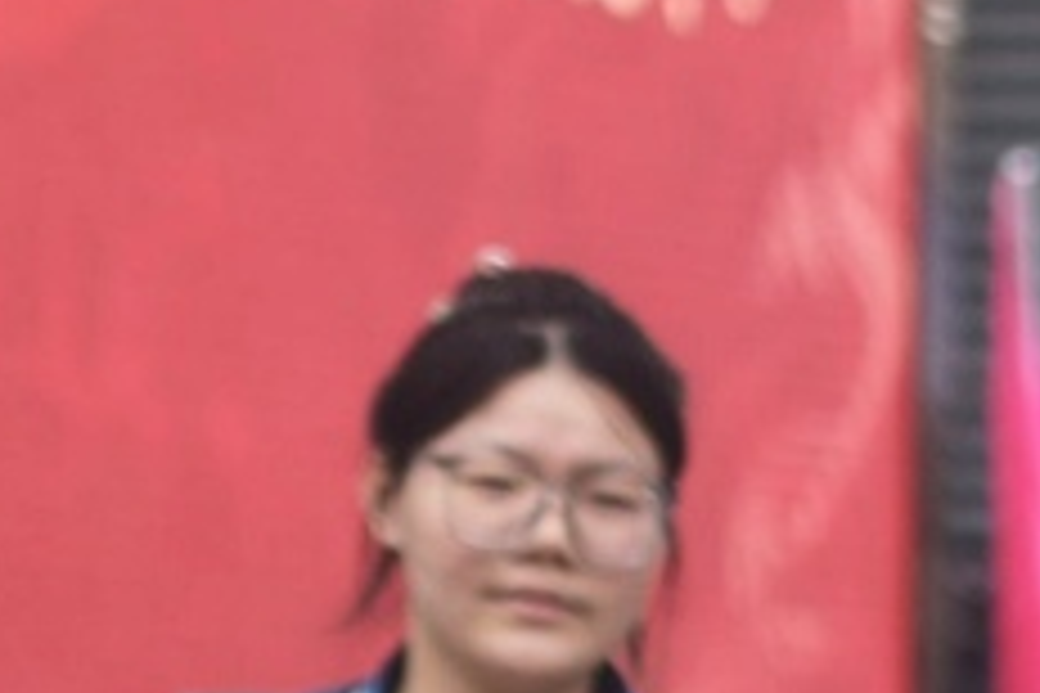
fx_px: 11699
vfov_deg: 3.4
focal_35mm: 405
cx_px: 1805
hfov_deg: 5.0
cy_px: 1379
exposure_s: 1/200
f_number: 4
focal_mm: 78
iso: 100
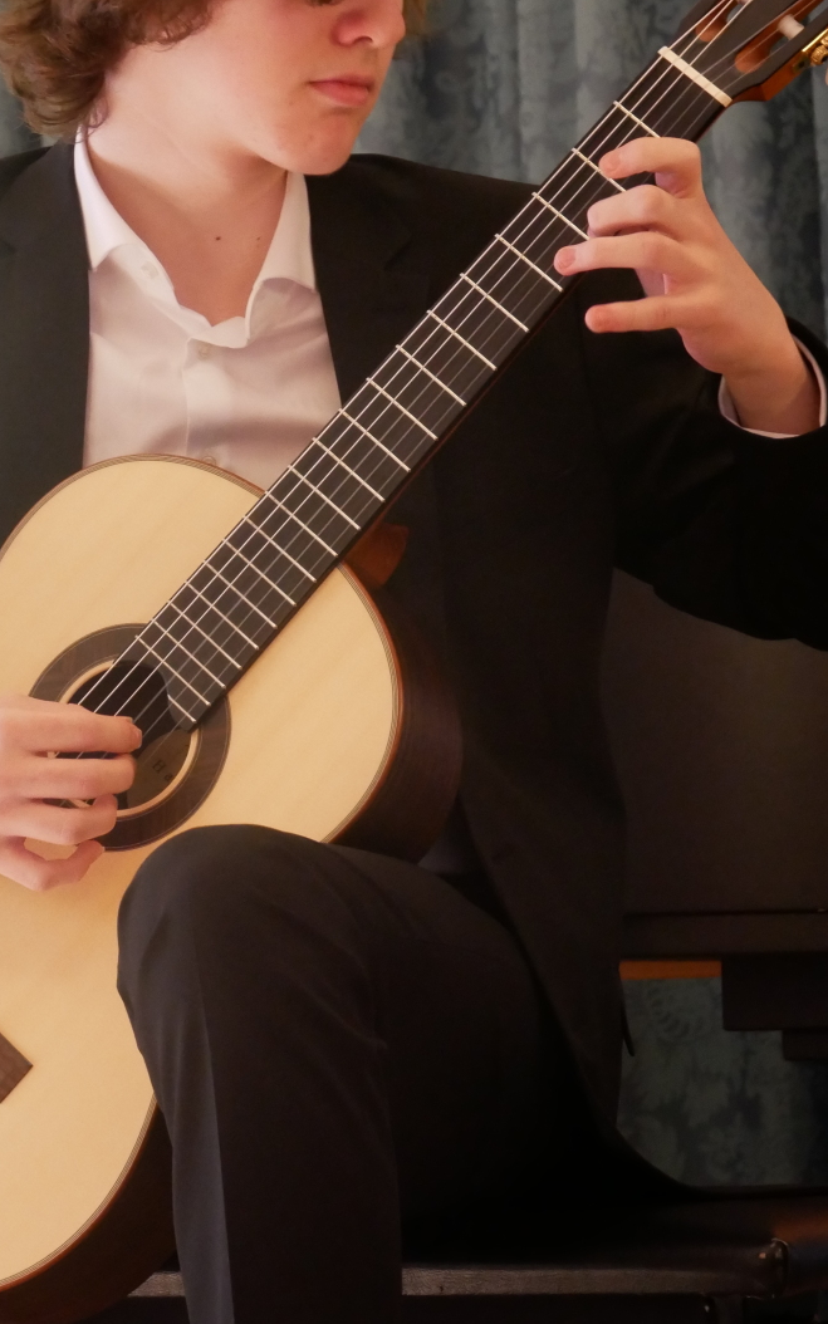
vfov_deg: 13.3
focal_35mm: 157
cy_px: 574
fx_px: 5667
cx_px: 129
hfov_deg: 8.3
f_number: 5.6
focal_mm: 52
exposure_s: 1/125
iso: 2500
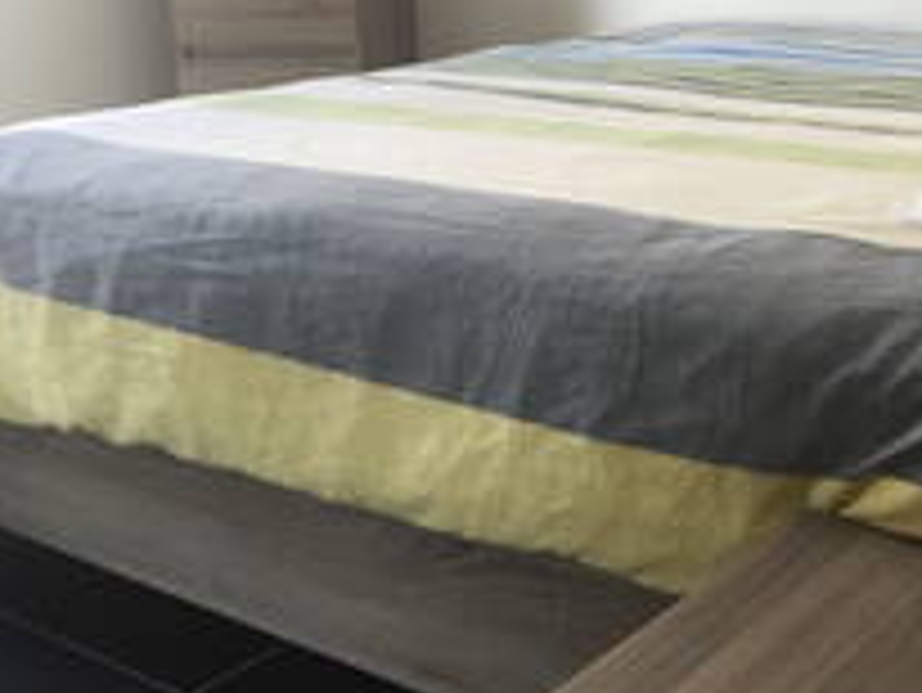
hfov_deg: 36.5
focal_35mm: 51
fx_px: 1359
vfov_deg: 28.3
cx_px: 697
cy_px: 198
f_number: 2.2
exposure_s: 1/33
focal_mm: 4.15
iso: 40
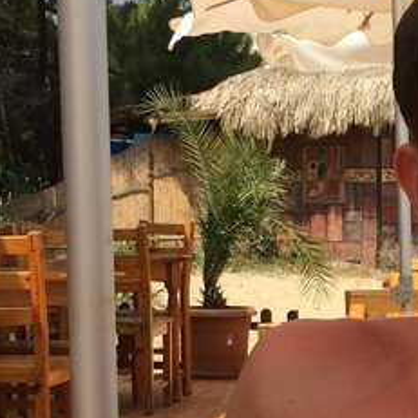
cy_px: 413
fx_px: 1885
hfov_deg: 12.4
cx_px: 501
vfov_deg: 12.5
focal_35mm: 138
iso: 32
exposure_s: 1/1953
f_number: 2.2
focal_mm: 4.12
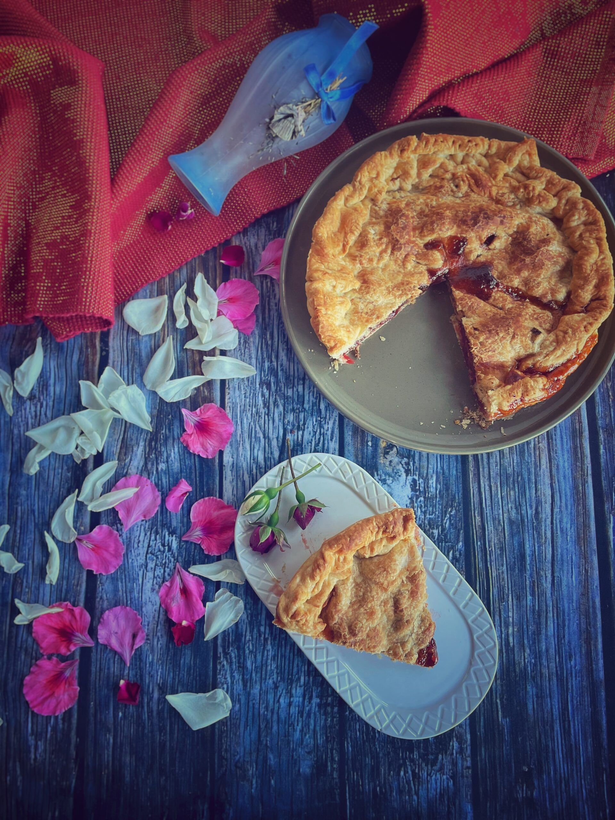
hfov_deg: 53.1
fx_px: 616
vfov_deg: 67.3
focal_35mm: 26
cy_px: 410
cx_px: 308
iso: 125
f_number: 1.6
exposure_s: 1/95
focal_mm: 4.2
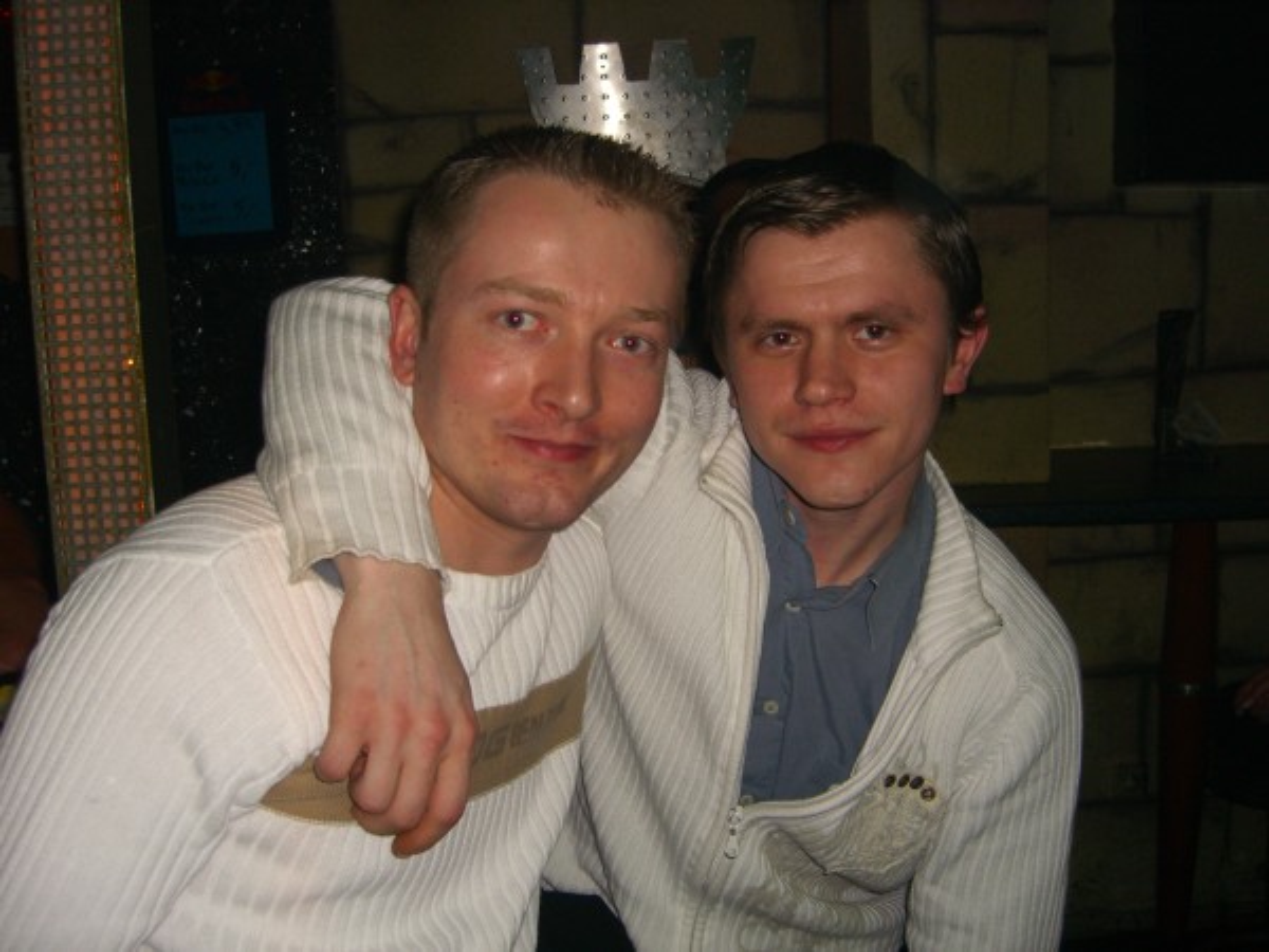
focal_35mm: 38
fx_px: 1393
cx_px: 634
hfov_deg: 49.0
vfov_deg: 37.7
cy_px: 476
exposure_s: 1/60
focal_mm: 7.9
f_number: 2.8
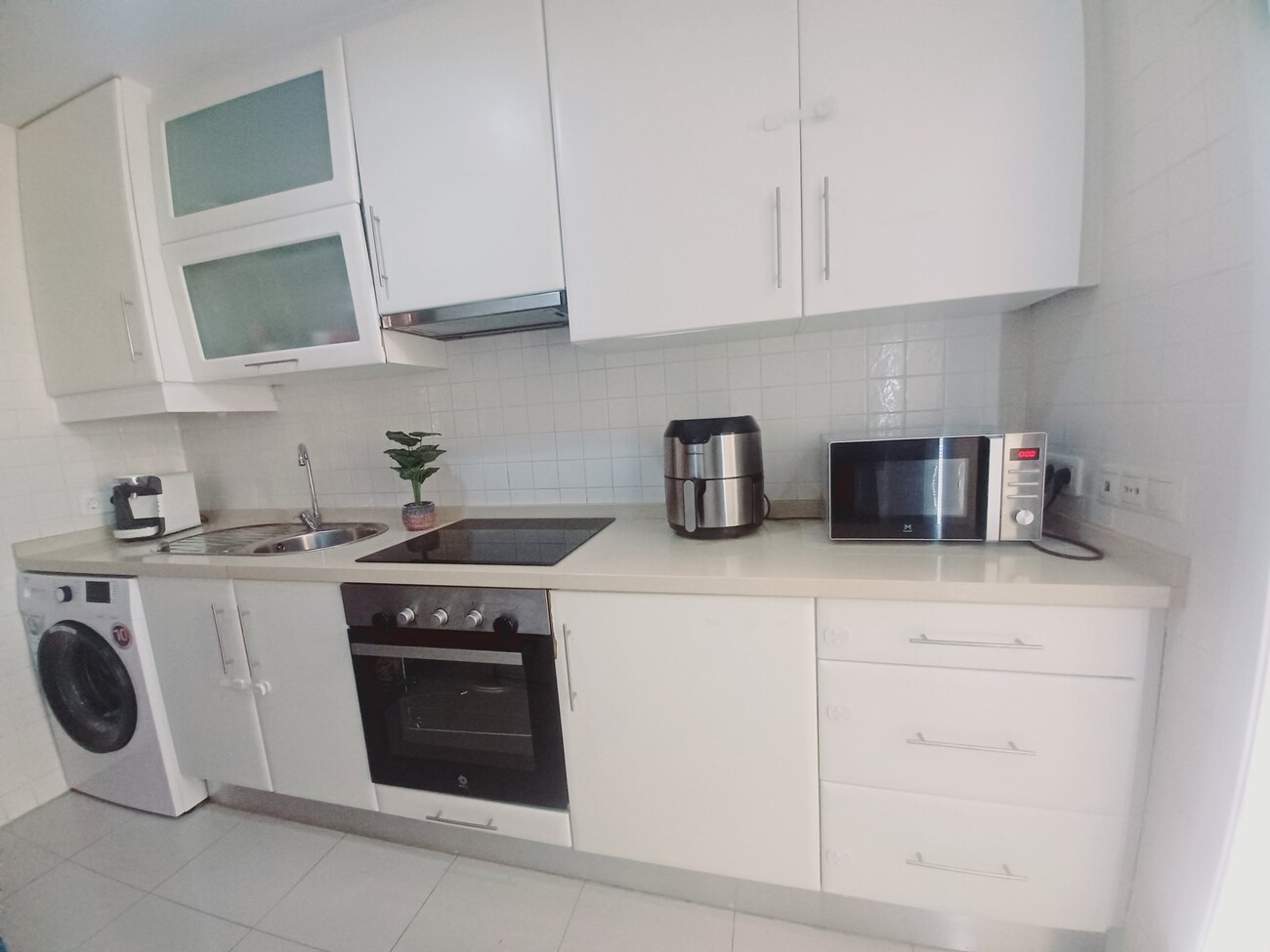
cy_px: 476
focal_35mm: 13
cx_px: 635
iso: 200
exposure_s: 1/33
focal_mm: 1.42
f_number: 2.2
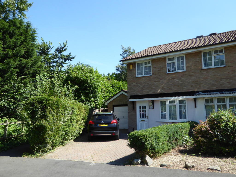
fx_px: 218
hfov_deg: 56.8
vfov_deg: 44.2
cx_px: 118
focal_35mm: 32
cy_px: 88
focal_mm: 5.4
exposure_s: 1/400
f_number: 3.5
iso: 100
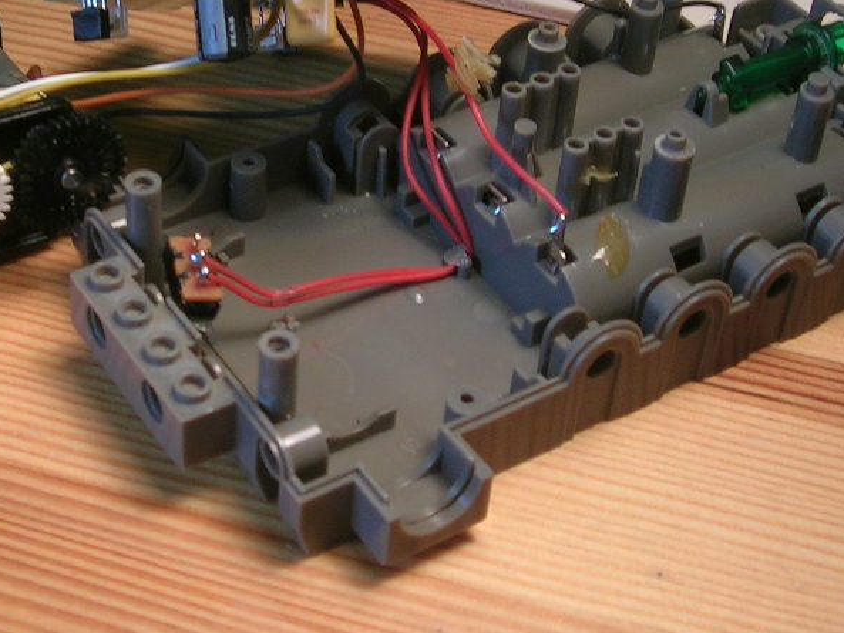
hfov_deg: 25.4
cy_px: 272
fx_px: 1853
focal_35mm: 76
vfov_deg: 19.4
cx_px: 212
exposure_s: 1/60.6
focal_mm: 6.7
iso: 50
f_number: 3
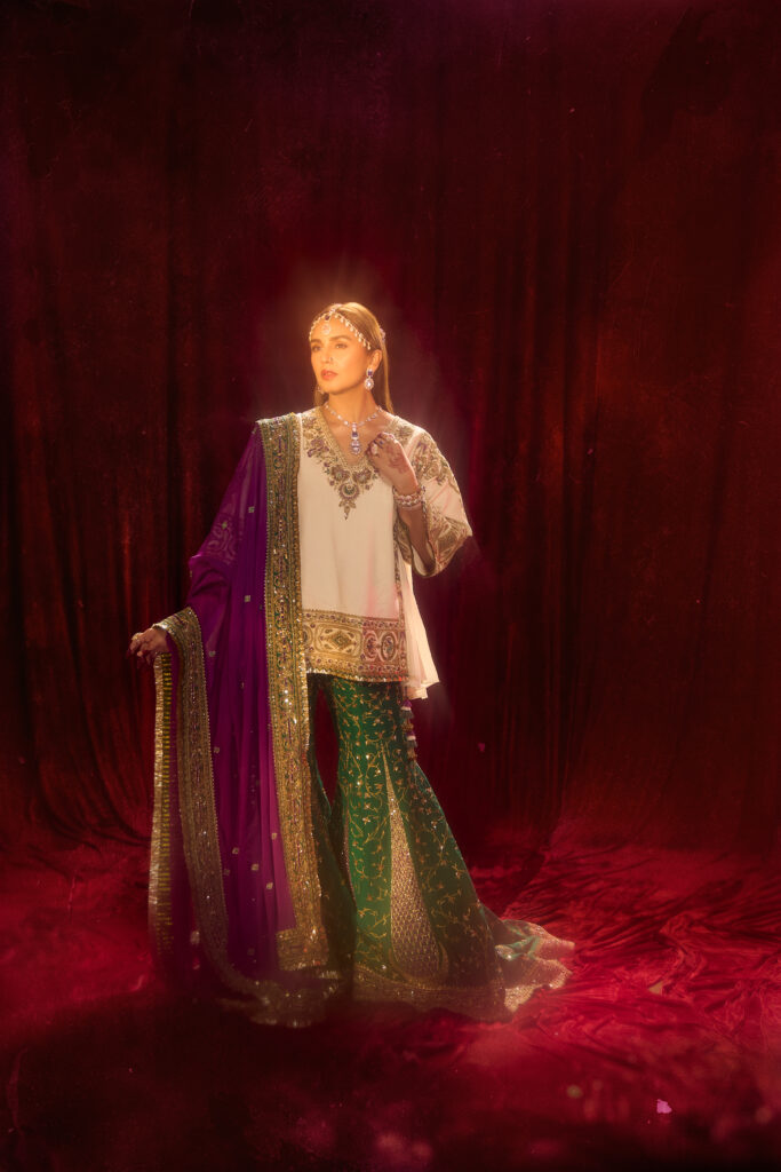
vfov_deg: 30.5
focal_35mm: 66
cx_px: 390
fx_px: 2147
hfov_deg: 20.6
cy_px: 586
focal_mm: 66
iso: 400
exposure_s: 1/30
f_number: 2.8
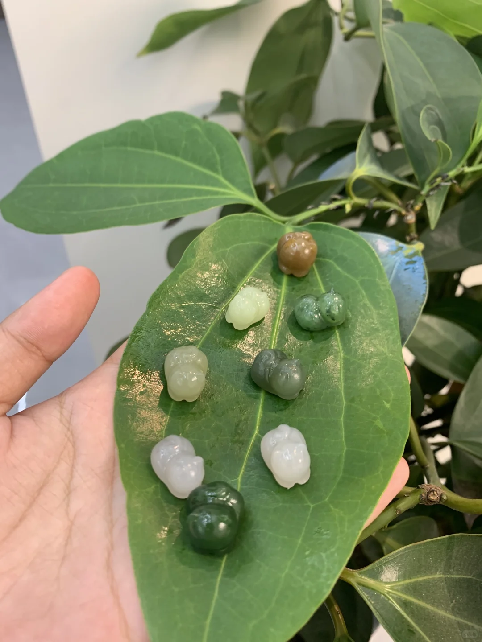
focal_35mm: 26
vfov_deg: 67.3
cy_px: 321
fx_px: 483
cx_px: 241
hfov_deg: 53.1
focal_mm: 4.25
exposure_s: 1/60
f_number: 1.8
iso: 125
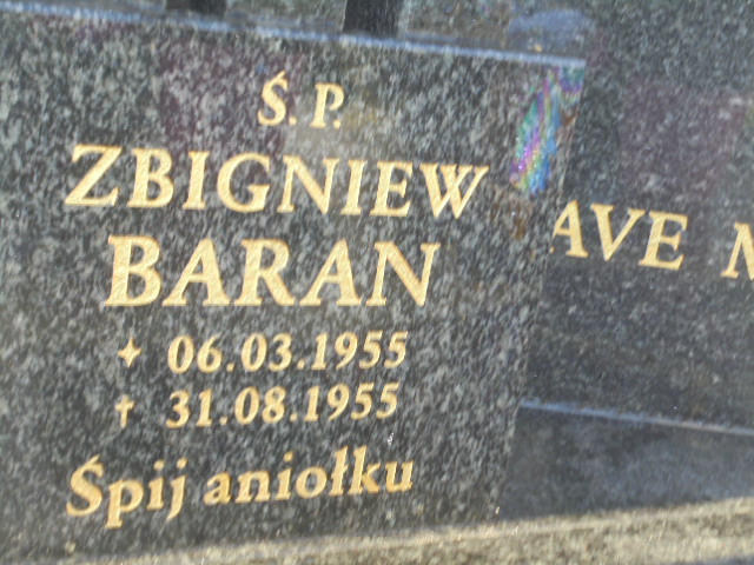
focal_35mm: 56
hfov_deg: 34.3
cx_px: 377
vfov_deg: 26.1
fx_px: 1220
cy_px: 282
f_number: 5.2
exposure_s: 1/30
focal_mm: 10.1
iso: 100
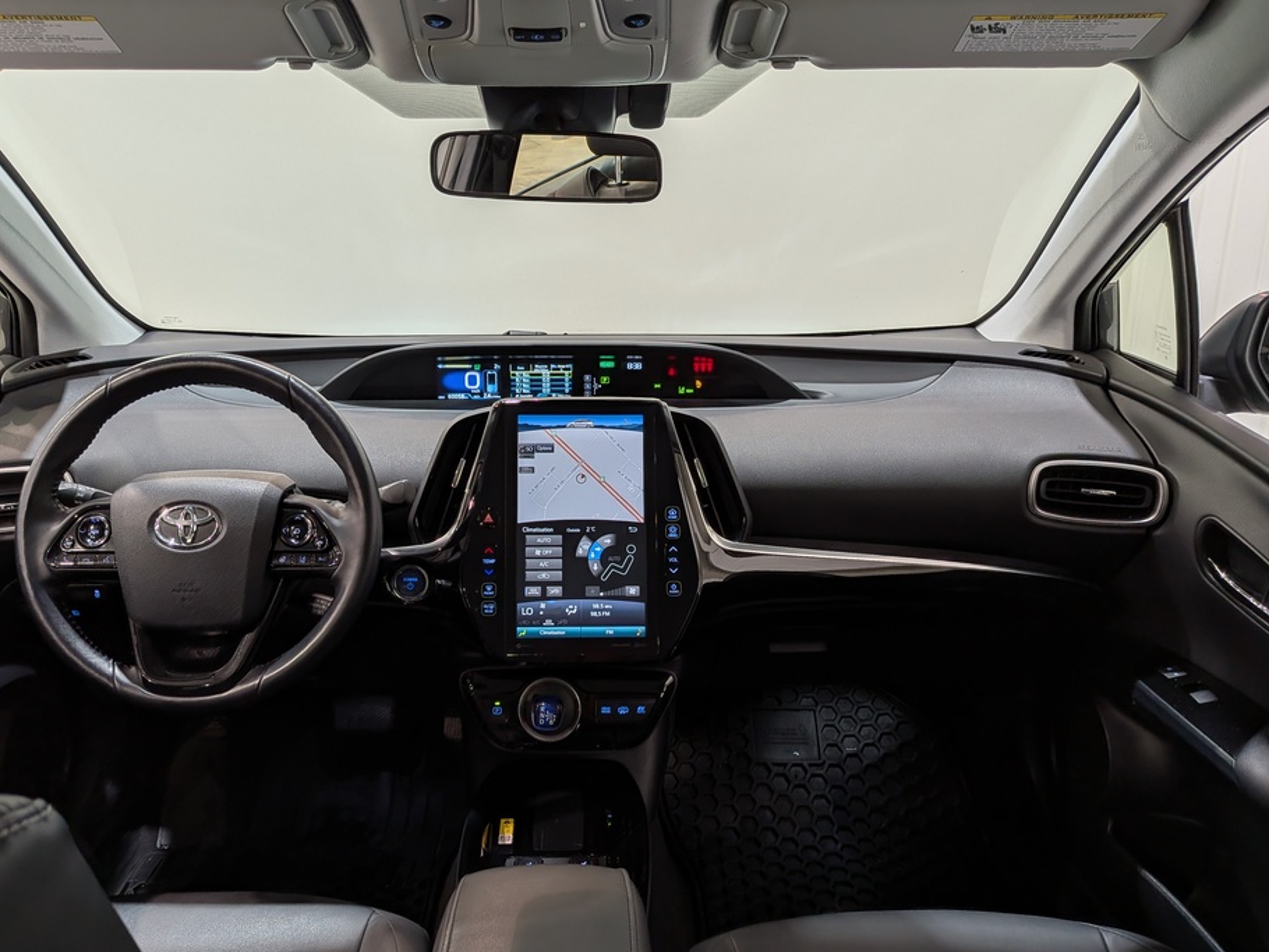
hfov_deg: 65.3
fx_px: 990
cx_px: 605
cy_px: 520
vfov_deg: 51.3
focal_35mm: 27
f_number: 1.7
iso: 28
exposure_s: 1/114
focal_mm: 4.53
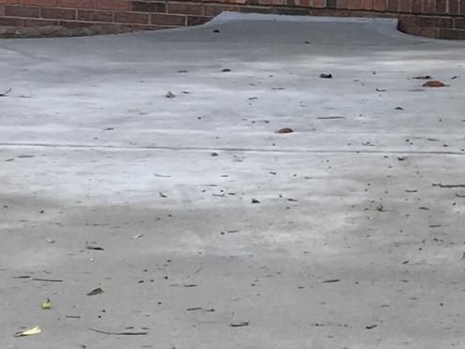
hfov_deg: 10.7
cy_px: 119
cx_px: 748
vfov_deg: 8.4
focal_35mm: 176
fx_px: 2365
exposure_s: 1/198
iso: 25
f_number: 2.2
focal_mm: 4.15
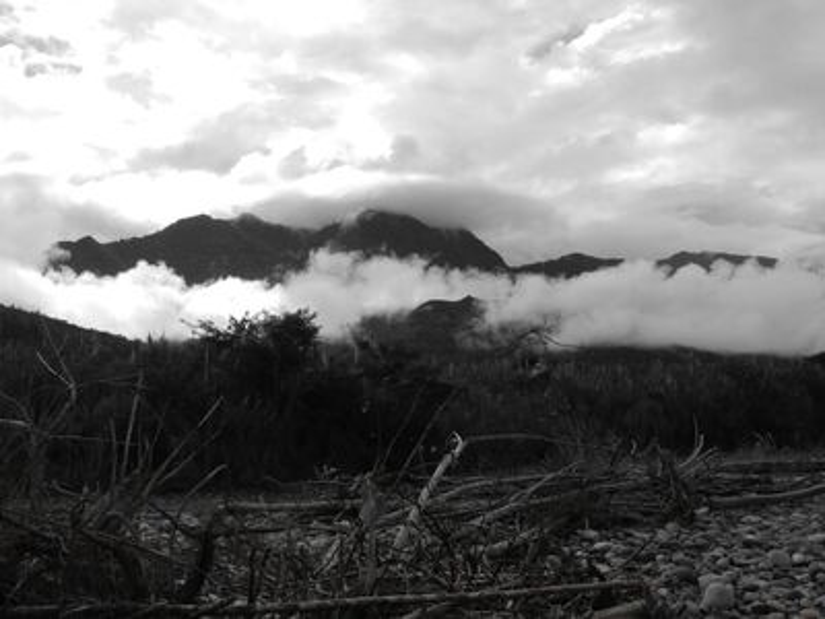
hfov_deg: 36.2
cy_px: 310
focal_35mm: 53
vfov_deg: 27.5
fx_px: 1263
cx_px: 412
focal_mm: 9.4
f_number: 4.4
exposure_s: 1/1600
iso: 160
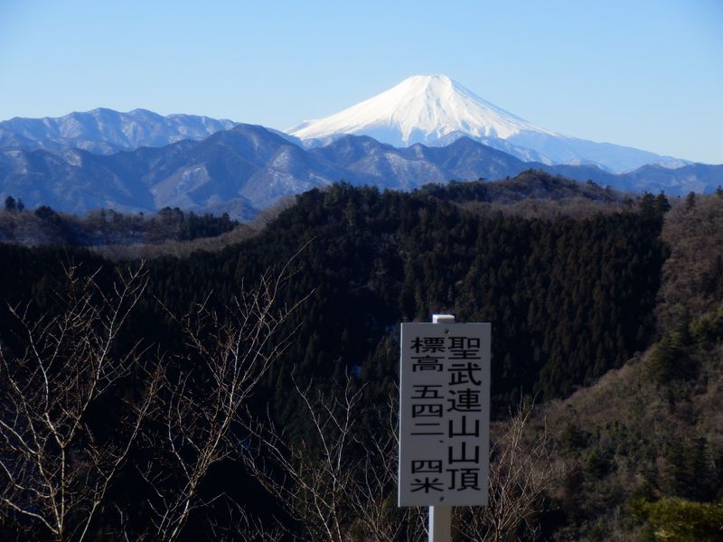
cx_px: 362
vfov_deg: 13.3
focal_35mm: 111
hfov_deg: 17.7
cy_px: 271
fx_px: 2318
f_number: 5.5
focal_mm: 19.6
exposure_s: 1/400
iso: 80
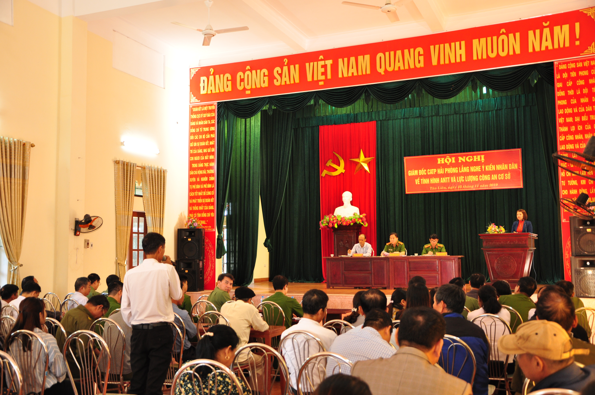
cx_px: 298
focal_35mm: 39
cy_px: 198
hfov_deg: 49.6
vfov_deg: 34.1
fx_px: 644
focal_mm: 26
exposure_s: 1/30
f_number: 4.5
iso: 500
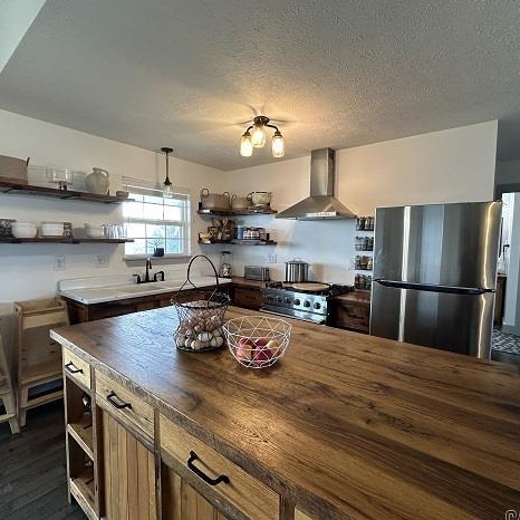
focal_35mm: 17
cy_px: 263
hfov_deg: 84.0
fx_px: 289
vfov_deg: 84.0
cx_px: 260
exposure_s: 1/120
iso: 250
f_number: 2.2
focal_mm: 2.22
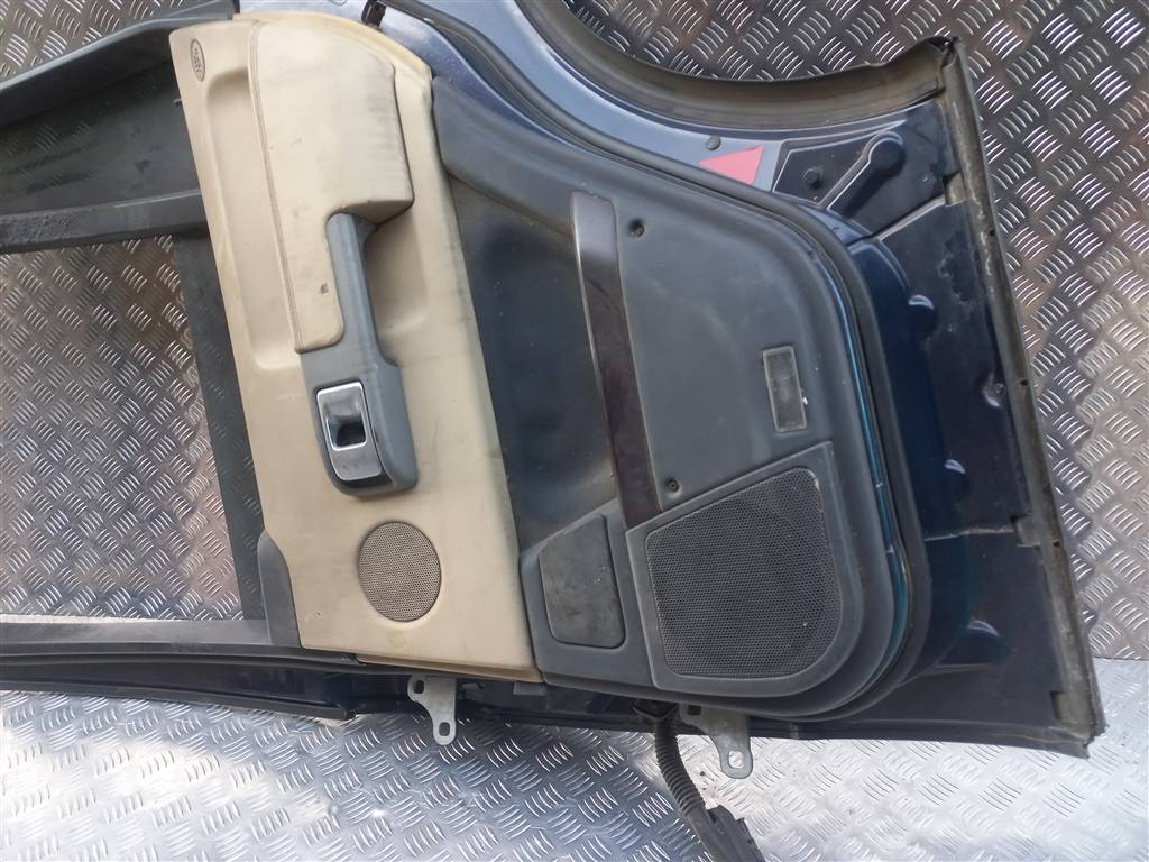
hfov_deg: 69.4
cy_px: 431
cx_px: 574
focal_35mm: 25
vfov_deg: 54.9
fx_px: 830
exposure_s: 1/50
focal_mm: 4.6
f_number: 1.8
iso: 125
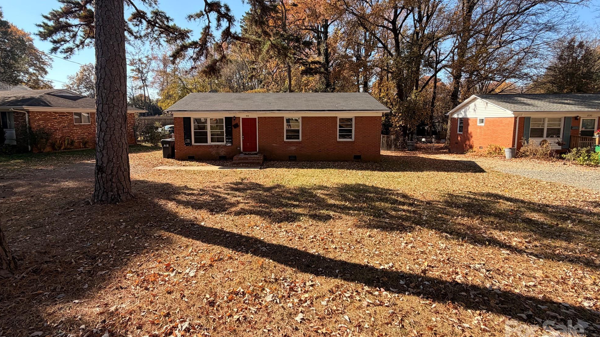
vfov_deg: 66.7
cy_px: 142
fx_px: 255
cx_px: 292
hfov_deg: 99.3
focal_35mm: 16
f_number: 2.2
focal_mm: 2.22
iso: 40
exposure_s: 1/596
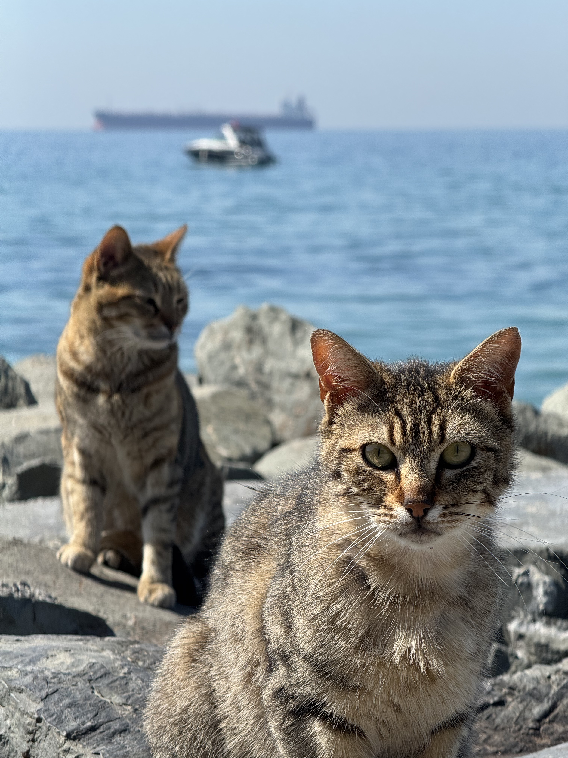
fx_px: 2625
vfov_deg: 16.4
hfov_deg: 12.3
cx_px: 284
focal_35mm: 120
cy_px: 379
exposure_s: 1/1546
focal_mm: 15.66
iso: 50
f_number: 2.8
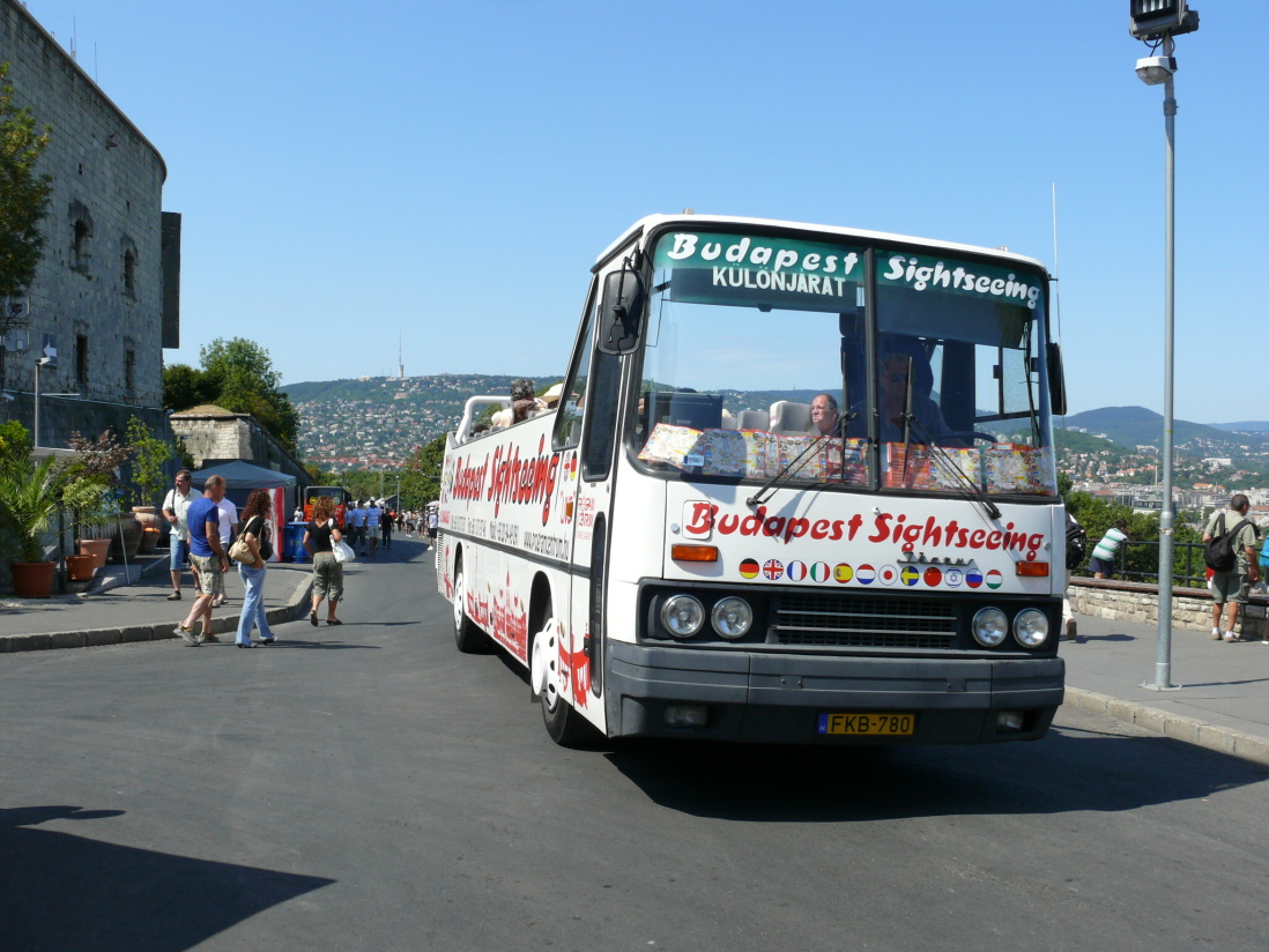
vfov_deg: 40.7
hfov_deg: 52.6
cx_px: 634
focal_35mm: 35
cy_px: 476
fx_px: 1283
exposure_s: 1/400
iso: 100
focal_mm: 7.4
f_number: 5.6
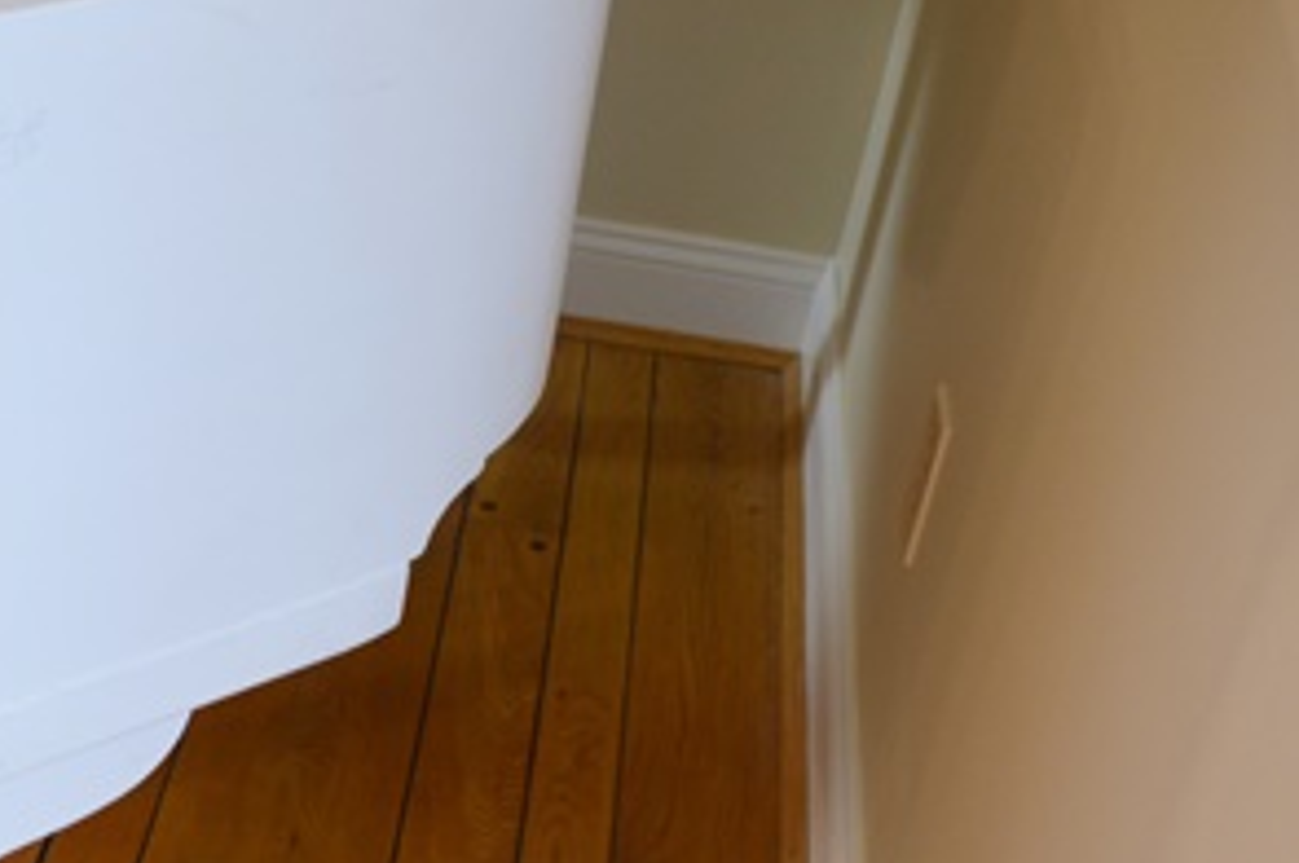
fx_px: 1982
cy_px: 660
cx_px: 137
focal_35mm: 55
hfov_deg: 34.3
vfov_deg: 24.3
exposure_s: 1/60
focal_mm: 18
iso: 500
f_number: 4
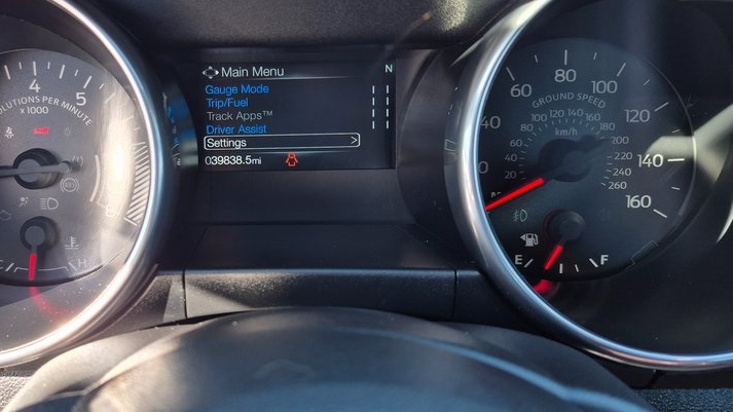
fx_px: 700
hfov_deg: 54.4
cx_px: 256
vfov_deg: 32.7
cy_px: 166
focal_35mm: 36
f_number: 1.8
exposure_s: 1/180
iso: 50
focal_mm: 5.4
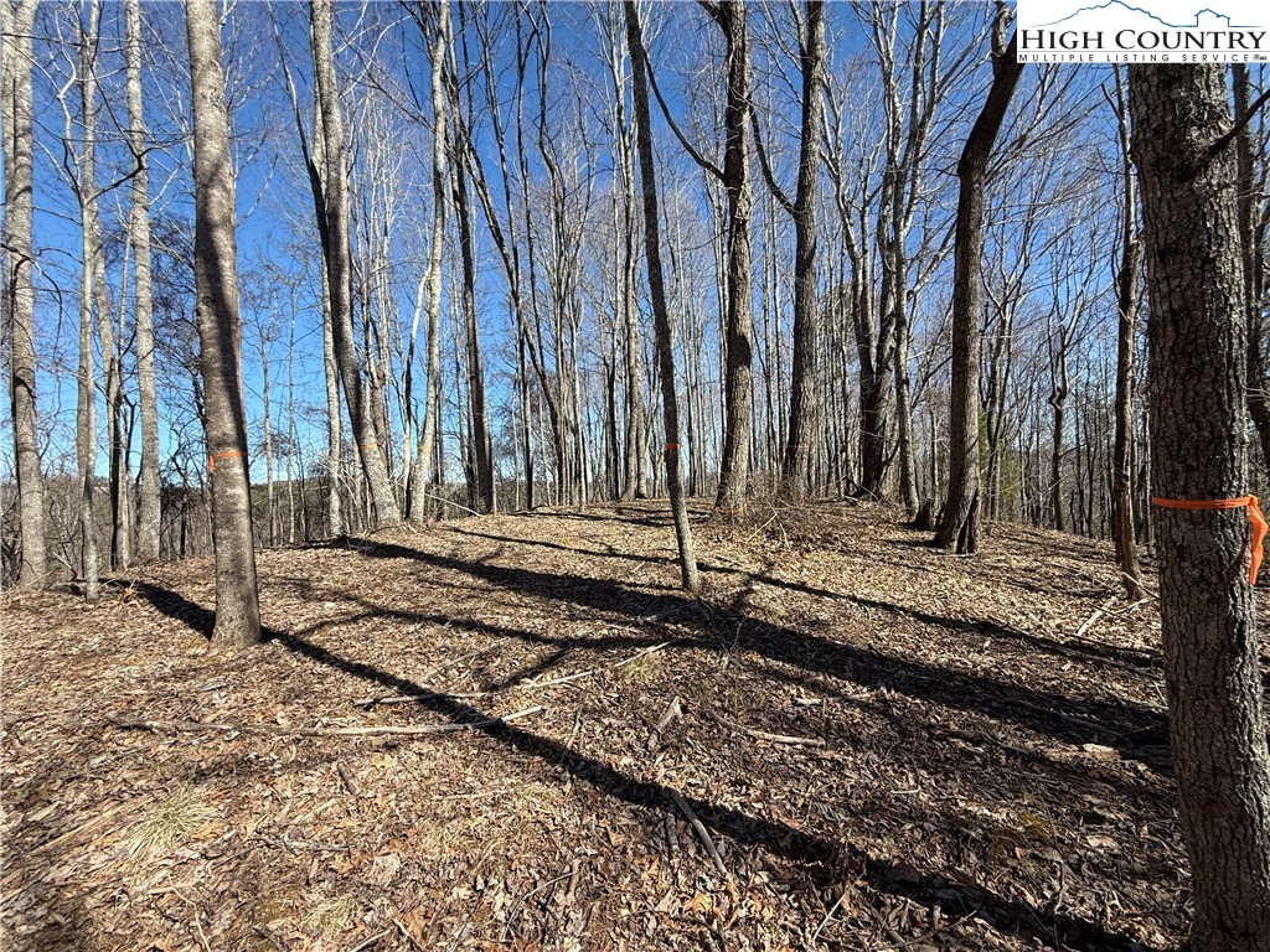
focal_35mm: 14
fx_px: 514
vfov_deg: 85.7
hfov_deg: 102.1
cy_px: 476
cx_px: 635
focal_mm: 2.22
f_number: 2.2
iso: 50
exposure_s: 1/914
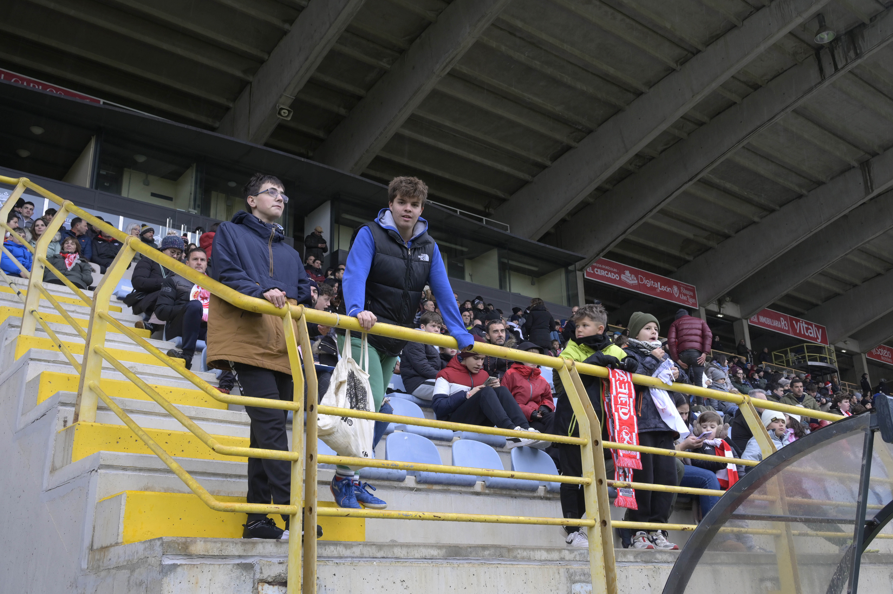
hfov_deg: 54.5
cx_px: 446
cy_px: 297
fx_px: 868
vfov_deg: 37.8
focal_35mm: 35
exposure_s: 1/125
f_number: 8
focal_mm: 35
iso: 1000
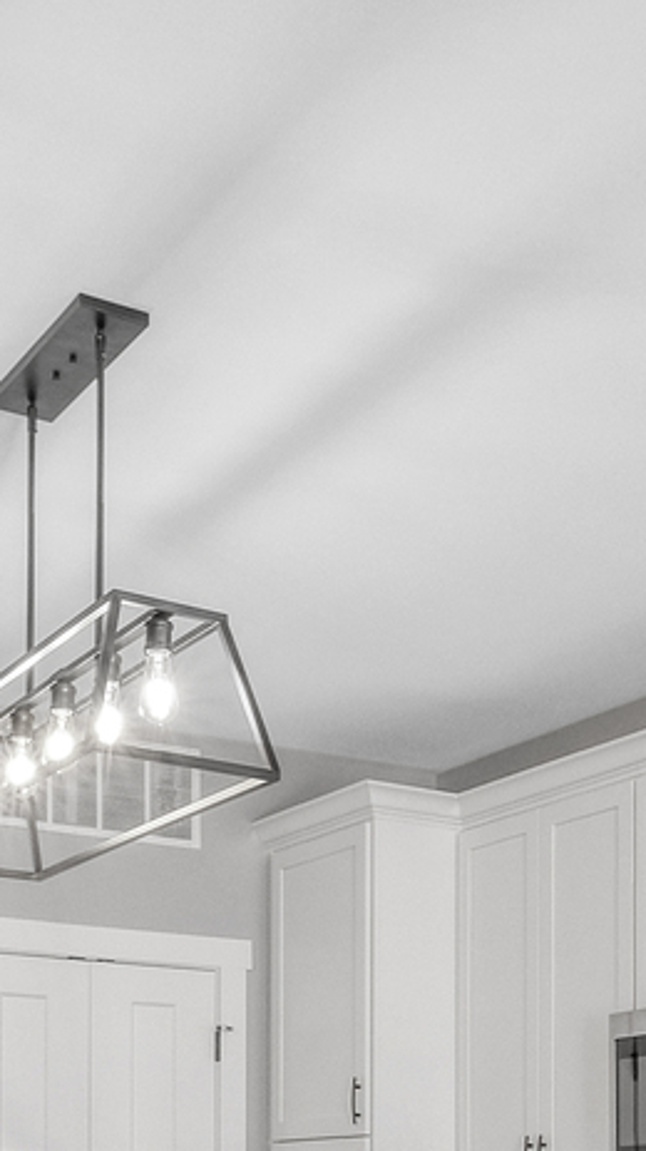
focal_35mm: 55
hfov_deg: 21.8
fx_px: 1677
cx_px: 333
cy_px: 1201
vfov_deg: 33.9
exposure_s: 1/2
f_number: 13
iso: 800
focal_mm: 10
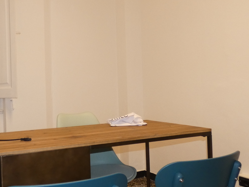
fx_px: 295
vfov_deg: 35.1
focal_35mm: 41
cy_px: 89
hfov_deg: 44.1
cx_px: 59
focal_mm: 3.6
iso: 250
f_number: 2.8
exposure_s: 1/60
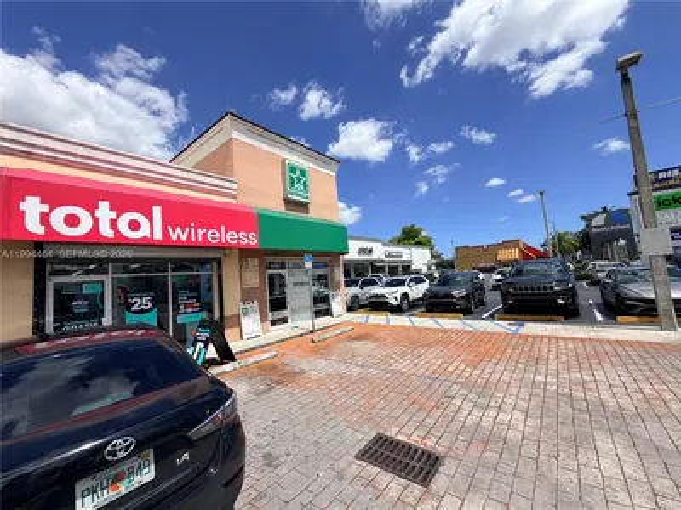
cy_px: 255
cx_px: 340
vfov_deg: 85.7
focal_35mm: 14
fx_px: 275
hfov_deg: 102.1
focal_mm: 2.22
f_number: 2.2
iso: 20
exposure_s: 1/1259
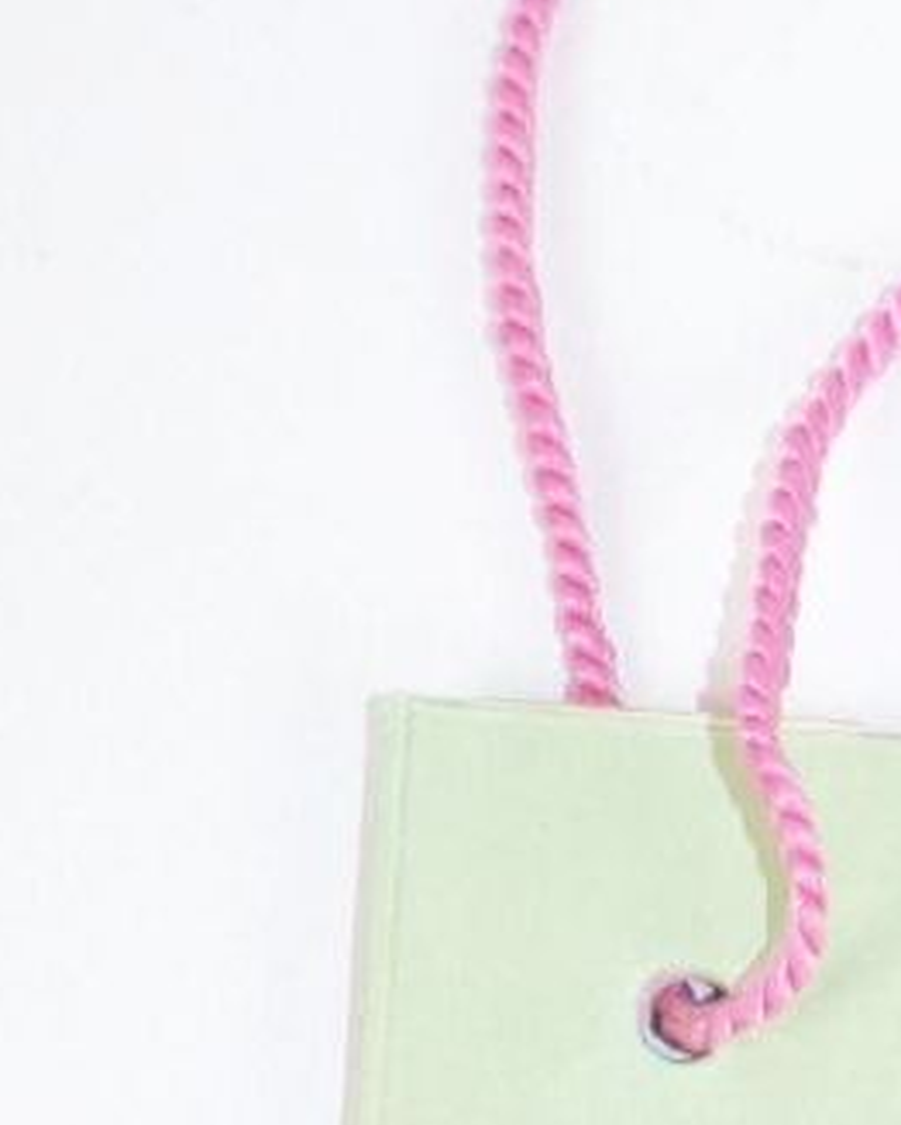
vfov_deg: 13.0
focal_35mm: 132
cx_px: 2187
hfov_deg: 10.1
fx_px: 4396
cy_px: 2121
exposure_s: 1/42
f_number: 3
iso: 80
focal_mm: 4.3
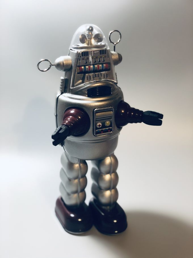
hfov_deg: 28.0
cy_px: 129
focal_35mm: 52
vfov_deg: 36.8
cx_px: 96
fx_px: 387
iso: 100
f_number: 2.4
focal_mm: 6
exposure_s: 1/33
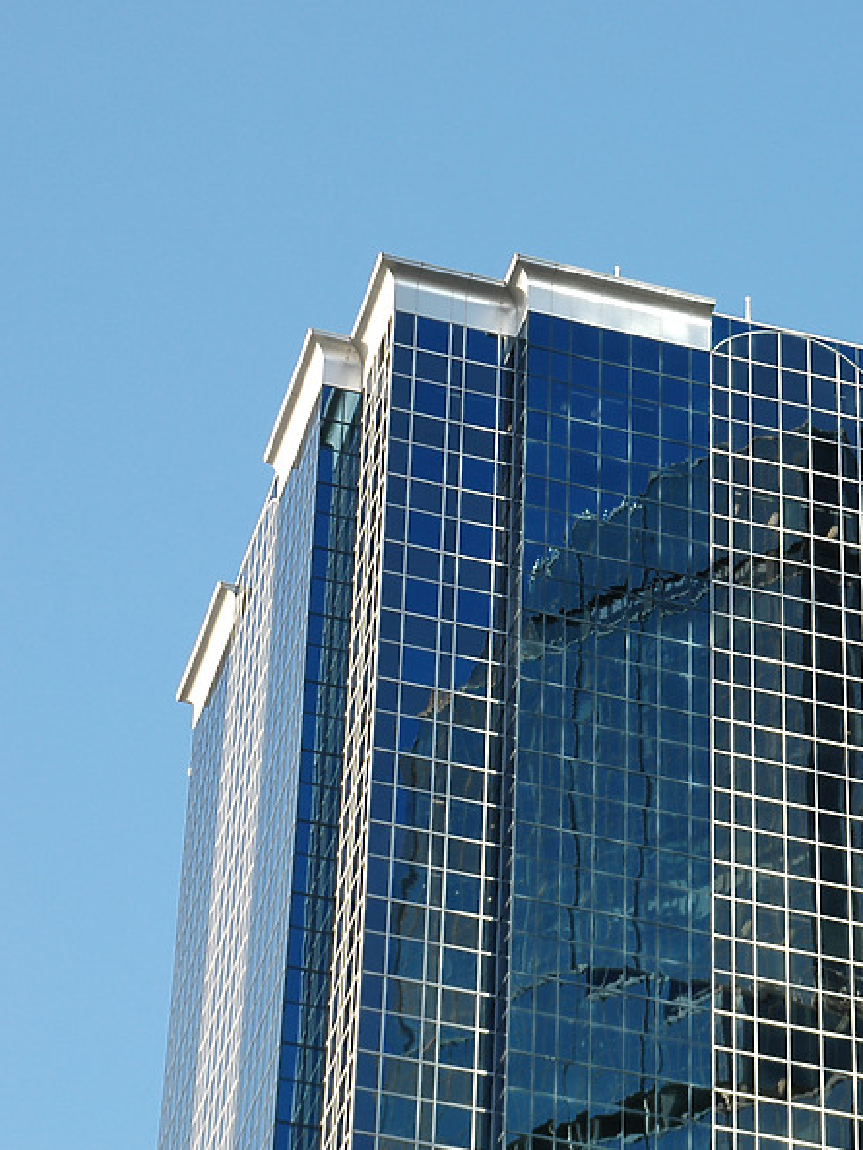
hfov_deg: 9.7
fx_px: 5084
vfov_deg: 12.9
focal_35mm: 153
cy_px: 576
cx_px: 696
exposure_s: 1/200
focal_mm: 70
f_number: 7.1
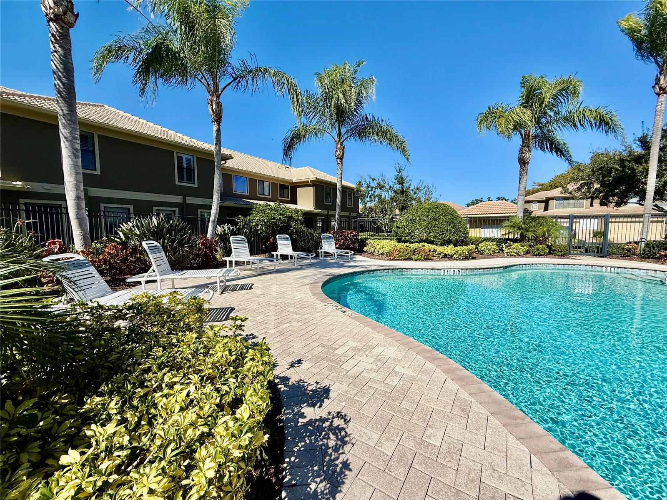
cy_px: 250
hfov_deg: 102.1
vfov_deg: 85.7
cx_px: 334
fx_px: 270
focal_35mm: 14
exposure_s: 1/3460
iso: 50
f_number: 2.2
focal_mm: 2.22
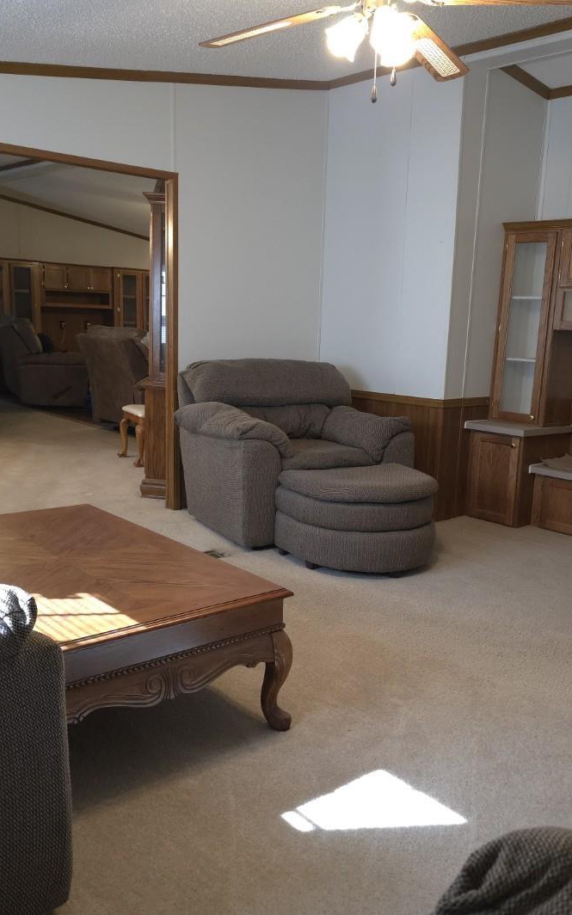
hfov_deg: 38.3
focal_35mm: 33
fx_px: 823
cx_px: 307
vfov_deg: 58.1
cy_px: 464
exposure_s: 1/129
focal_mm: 6.3
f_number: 1.7
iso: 500
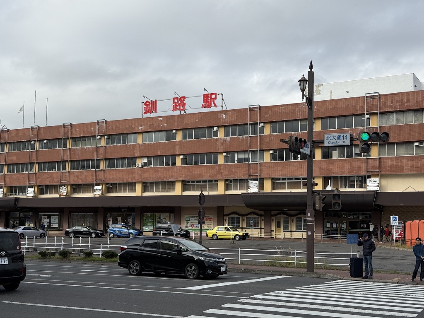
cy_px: 159
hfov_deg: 39.7
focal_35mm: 48
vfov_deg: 30.3
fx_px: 588
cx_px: 212
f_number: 1.78
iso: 80
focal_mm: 6.76
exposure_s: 1/4098
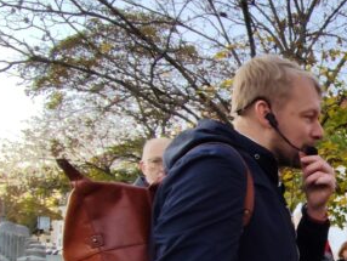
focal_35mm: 43
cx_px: 434
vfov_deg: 31.4
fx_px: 431
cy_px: 256
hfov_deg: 33.7
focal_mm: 1.65
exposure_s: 1/50
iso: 64
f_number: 2.2
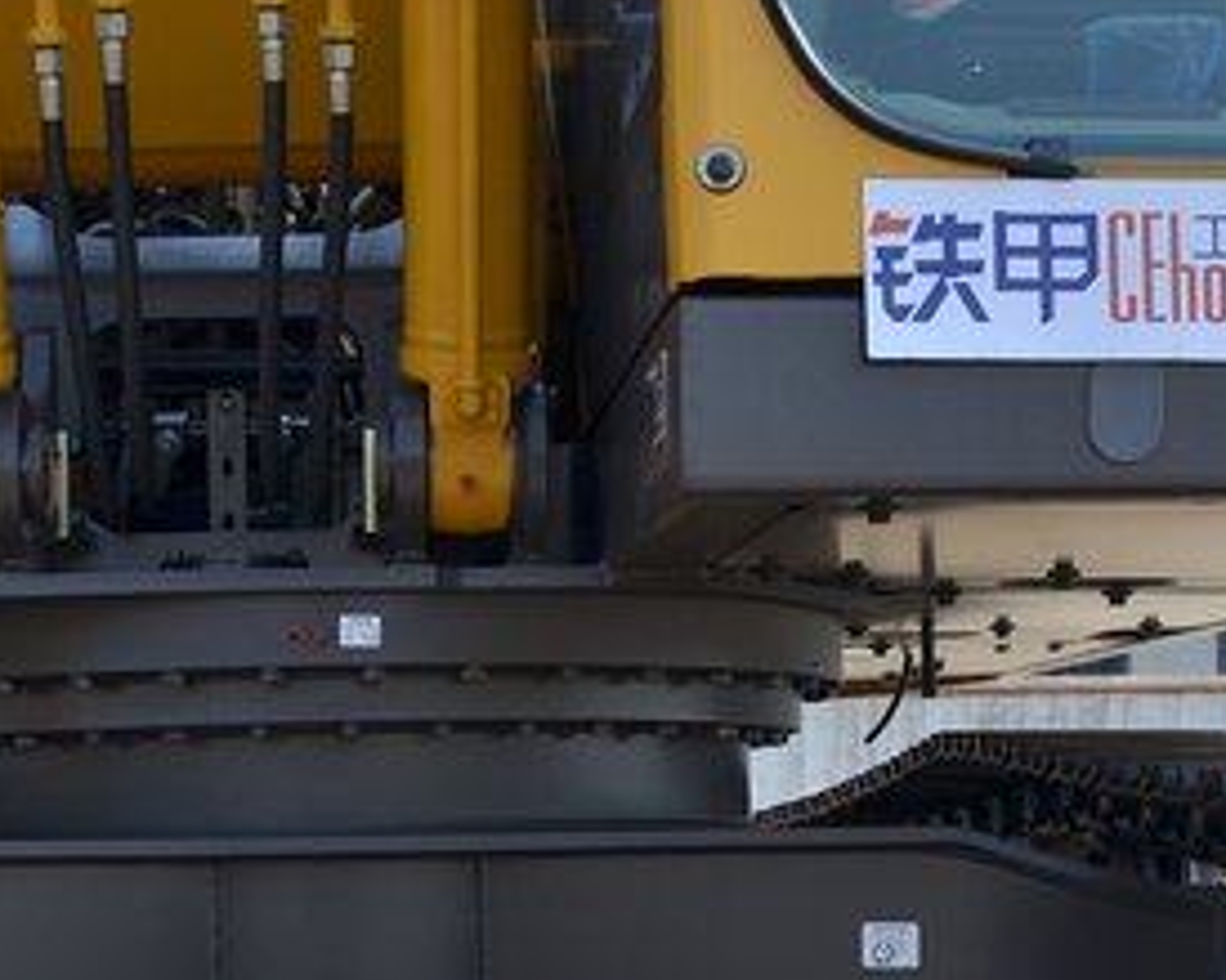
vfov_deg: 19.9
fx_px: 2684
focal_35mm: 74
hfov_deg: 25.5
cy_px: 1027
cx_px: 349
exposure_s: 1/320
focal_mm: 18
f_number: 9
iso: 320
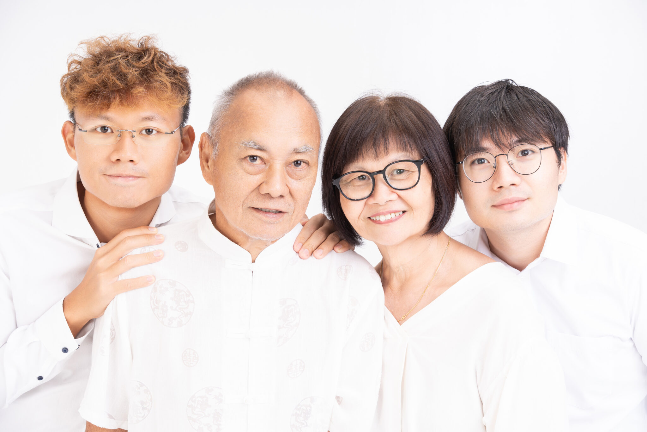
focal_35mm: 71
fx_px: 1276
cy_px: 216
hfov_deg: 28.5
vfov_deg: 19.2
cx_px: 324
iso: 200
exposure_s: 1/125
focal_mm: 71
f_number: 8
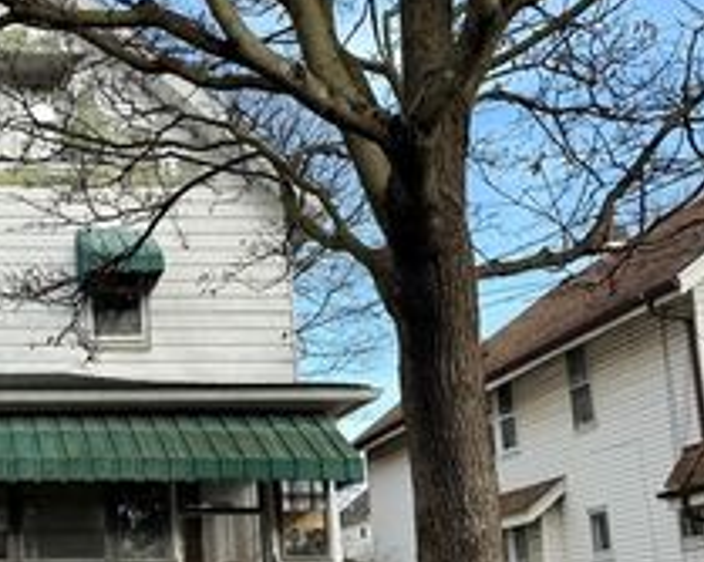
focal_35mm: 56
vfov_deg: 26.9
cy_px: 392
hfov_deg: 31.8
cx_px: 57
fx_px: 1166
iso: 80
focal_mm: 6.76
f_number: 1.78
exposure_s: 1/1901
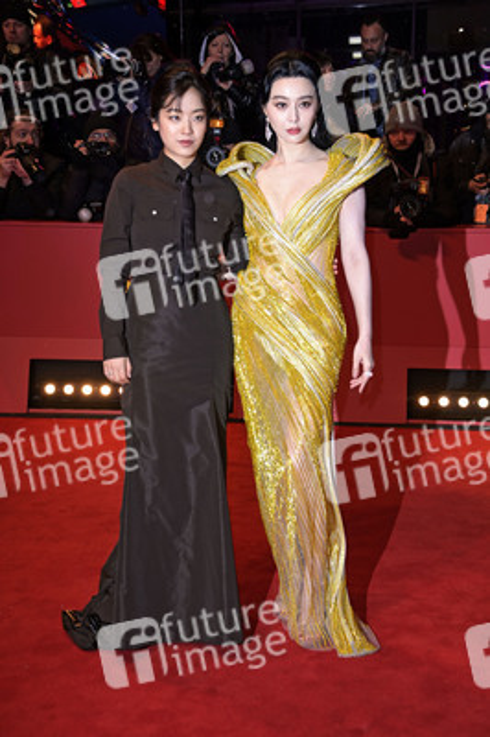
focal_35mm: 52
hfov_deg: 25.9
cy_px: 368
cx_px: 245
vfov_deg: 38.2
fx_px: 1063
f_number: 5
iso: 800
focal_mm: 52
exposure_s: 1/250
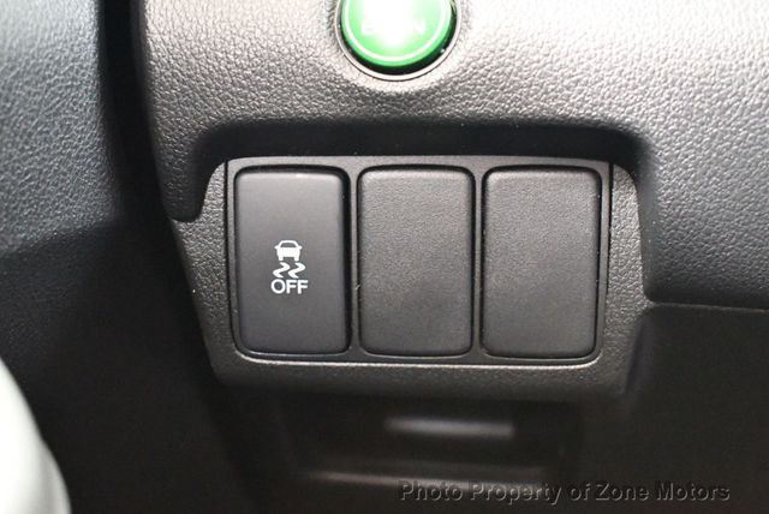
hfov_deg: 38.2
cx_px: 384
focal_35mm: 52
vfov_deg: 26.0
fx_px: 1112
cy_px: 257
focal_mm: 26
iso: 12800
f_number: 4
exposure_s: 1/13
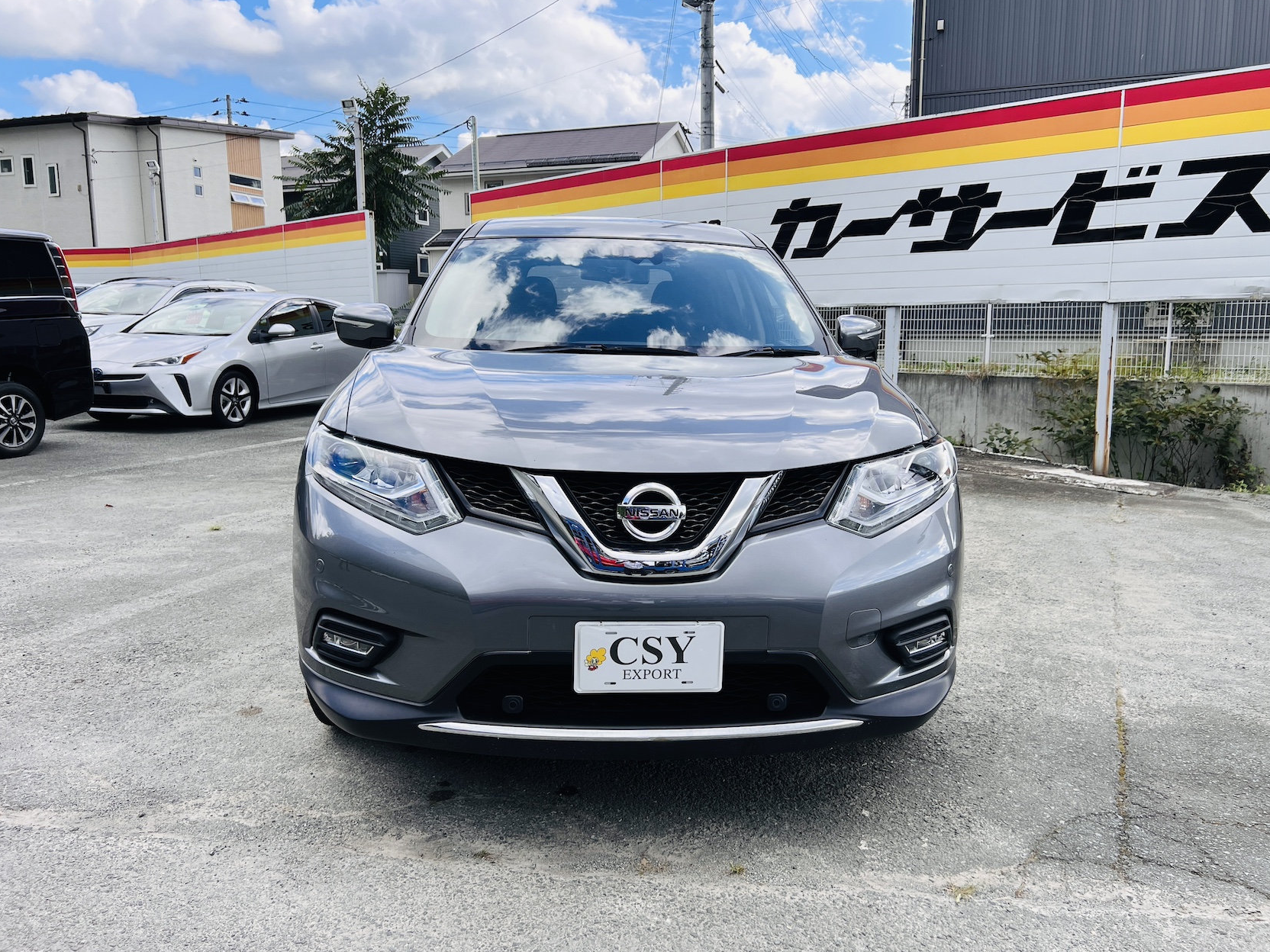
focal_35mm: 27
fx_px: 991
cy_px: 486
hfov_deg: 65.3
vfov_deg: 51.4
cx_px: 650
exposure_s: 1/1553
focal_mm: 5.7
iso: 50
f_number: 1.5
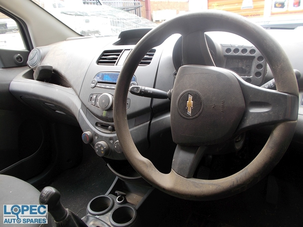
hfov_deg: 67.3
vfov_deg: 53.1
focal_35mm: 26
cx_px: 152
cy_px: 114
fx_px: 228
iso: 80
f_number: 3.2
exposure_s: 1/40
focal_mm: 4.6
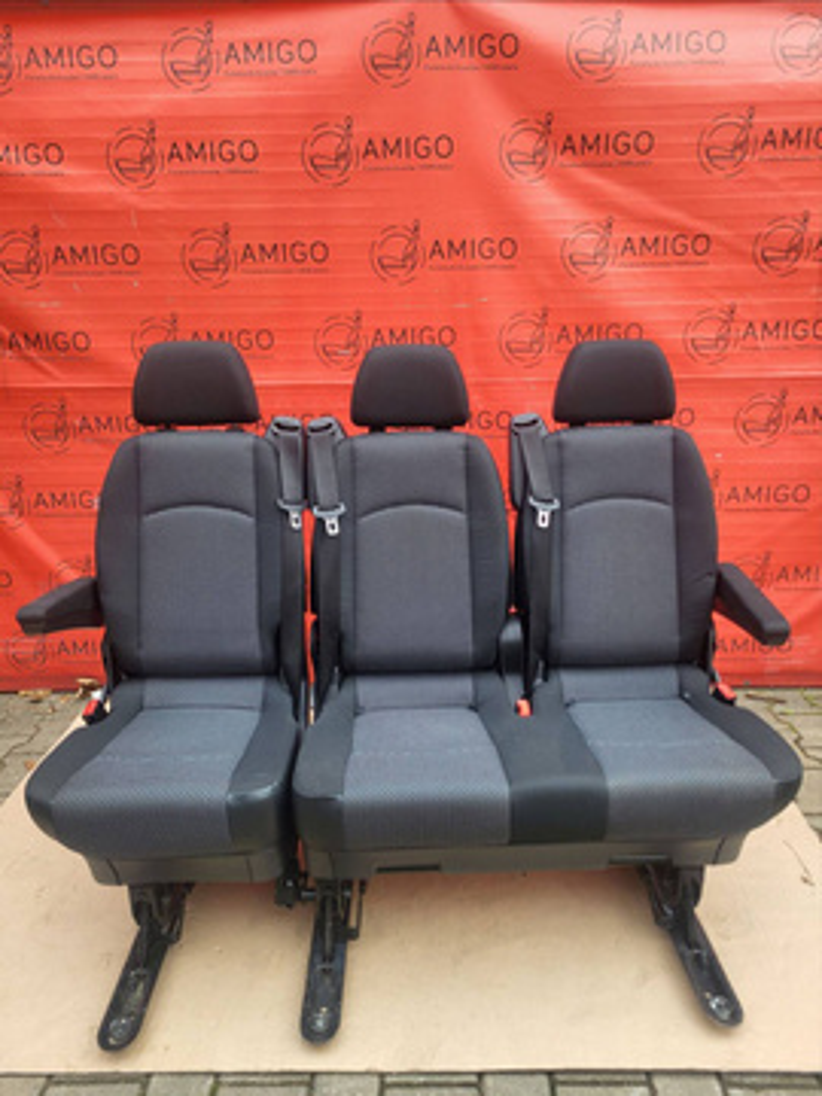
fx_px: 823
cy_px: 548
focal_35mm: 26
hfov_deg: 53.1
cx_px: 411
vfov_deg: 67.3
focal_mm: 5.4
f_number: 1.8
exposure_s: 1/106
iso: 40
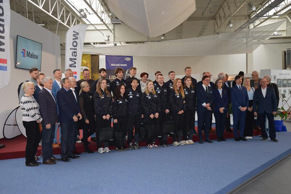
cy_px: 97
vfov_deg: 34.2
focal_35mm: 39
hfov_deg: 49.6
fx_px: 315
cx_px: 146
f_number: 4
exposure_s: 1/60
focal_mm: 26
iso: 560
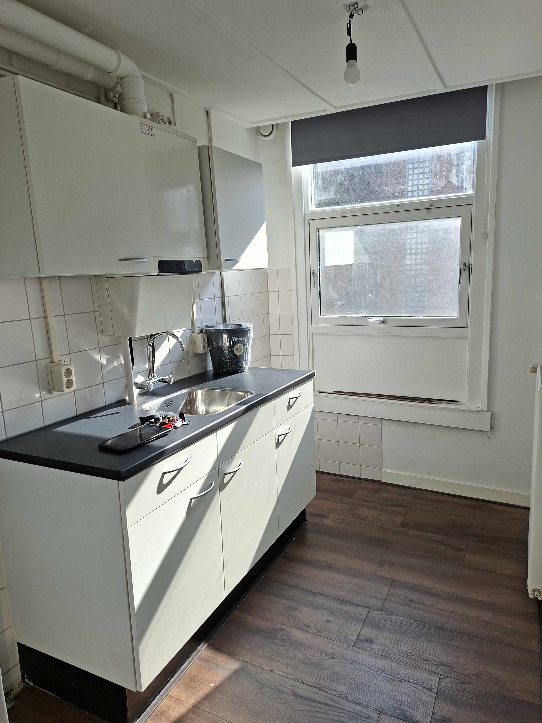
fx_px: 480
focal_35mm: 23
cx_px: 271
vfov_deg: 73.9
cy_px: 362
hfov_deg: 58.9
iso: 50
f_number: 1.8
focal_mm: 5.54
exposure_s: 1/355
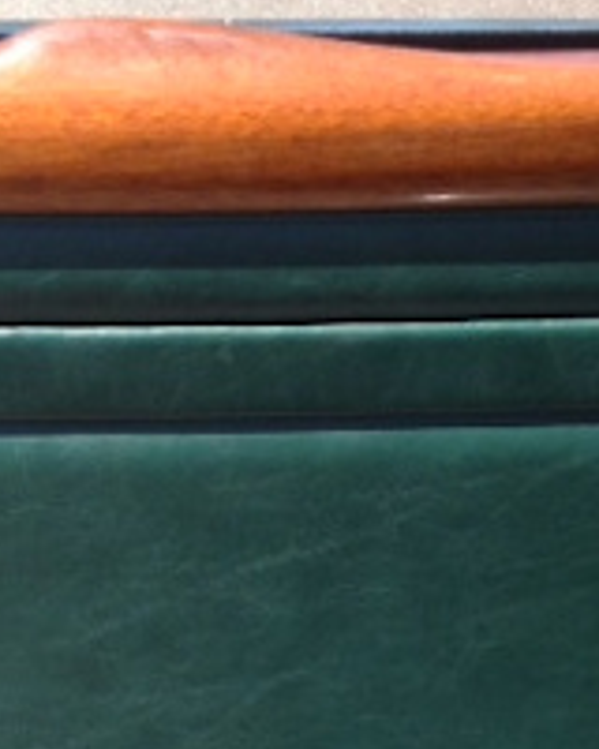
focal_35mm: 104
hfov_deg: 14.7
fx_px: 2305
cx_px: 94
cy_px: 663
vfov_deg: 18.2
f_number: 2.4
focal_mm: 4.28
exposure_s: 1/516
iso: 50
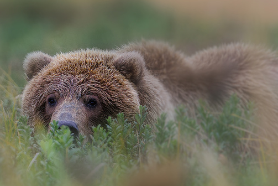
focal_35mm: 795
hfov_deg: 2.6
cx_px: 147
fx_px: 6142
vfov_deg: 1.7
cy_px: 86
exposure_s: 1/1000
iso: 1000
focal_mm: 400
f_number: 5.6
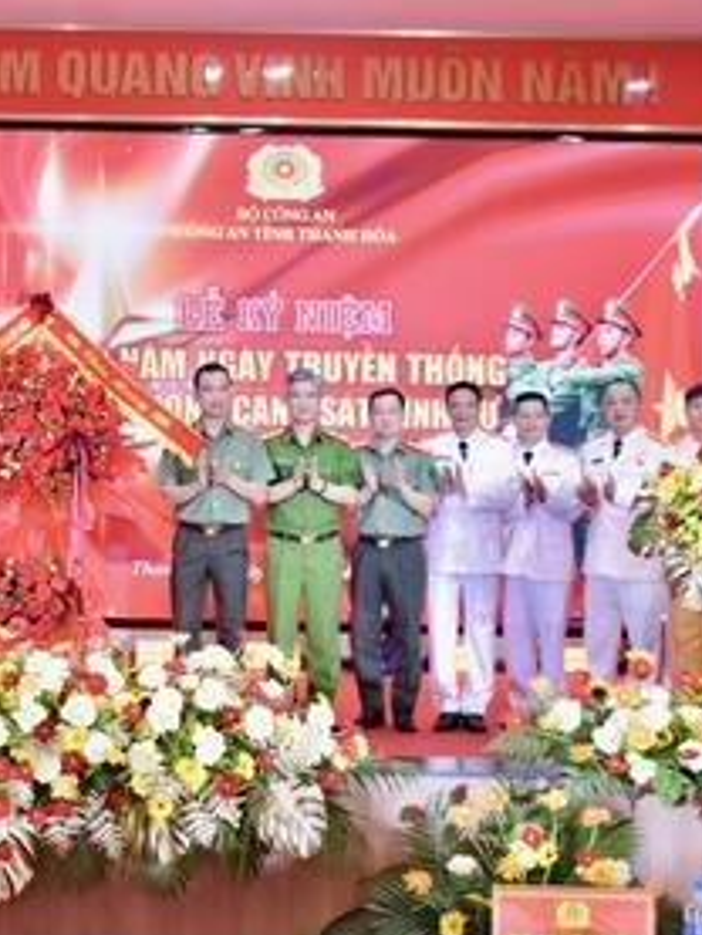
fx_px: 1486
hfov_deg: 25.4
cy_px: 422
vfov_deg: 34.9
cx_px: 24
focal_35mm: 55
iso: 1250
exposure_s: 1/125
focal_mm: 22
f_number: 4.5
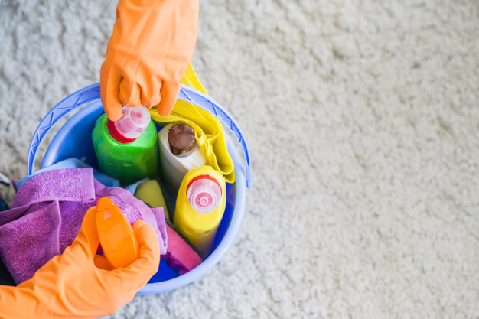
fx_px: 1131
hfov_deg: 23.9
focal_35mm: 85
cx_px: 240
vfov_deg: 16.1
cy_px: 160
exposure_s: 1/100
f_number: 2.8
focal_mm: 85
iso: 320
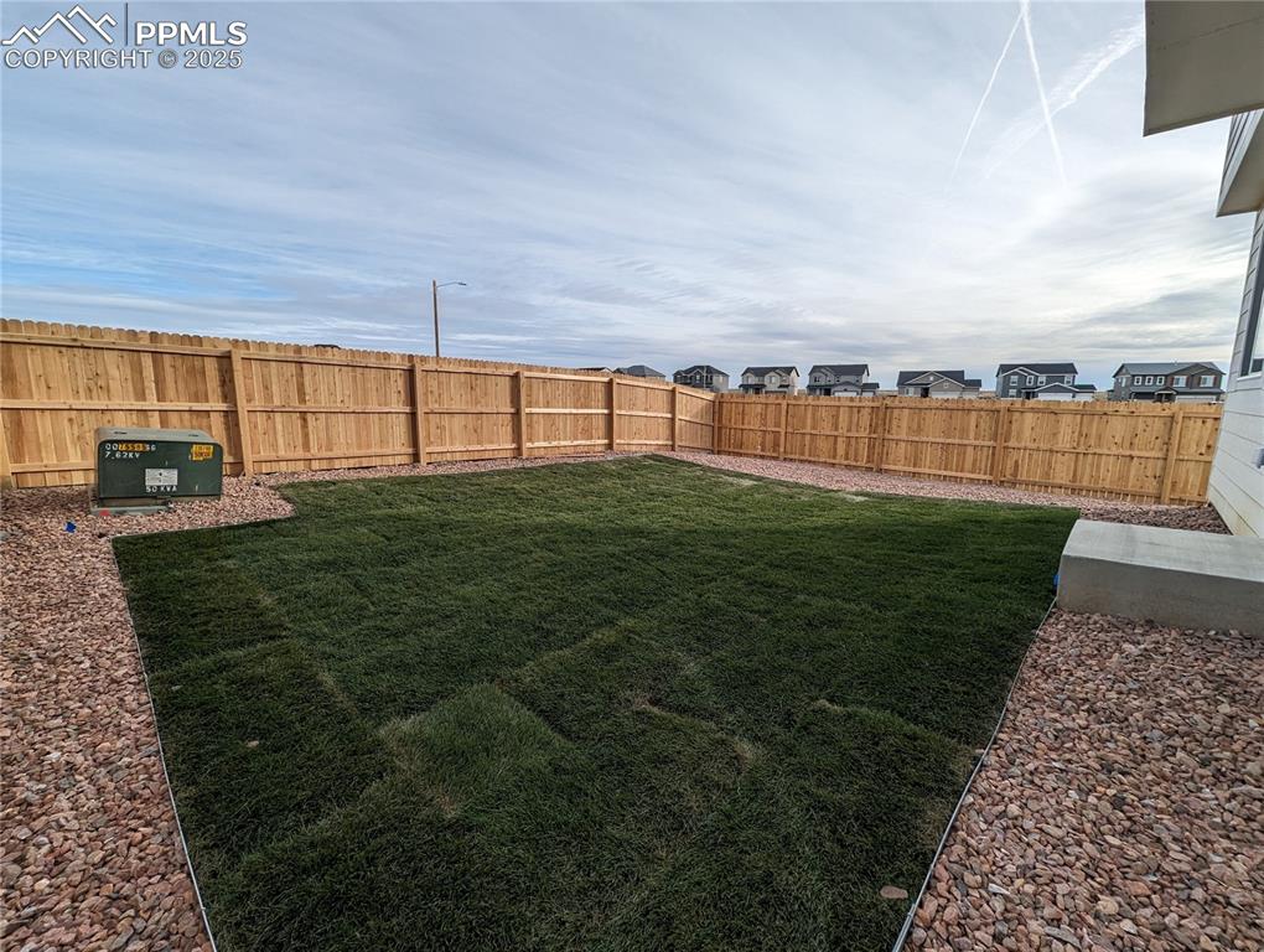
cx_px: 632
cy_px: 476
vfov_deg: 90.1
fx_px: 475
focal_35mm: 13
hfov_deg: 106.1
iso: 47
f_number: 2.2
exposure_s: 1/1068
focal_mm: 1.95
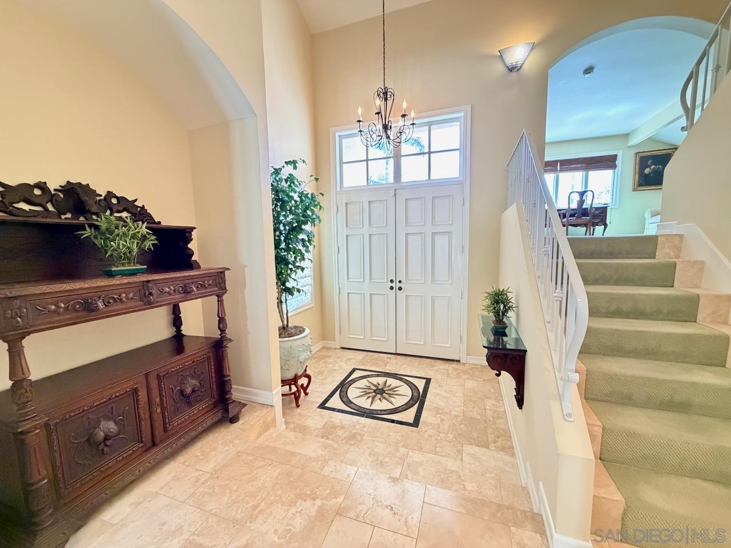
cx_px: 366
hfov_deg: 102.1
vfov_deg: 85.7
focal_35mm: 14
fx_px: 296
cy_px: 274
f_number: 2.2
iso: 800
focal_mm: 2.22
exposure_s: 1/60
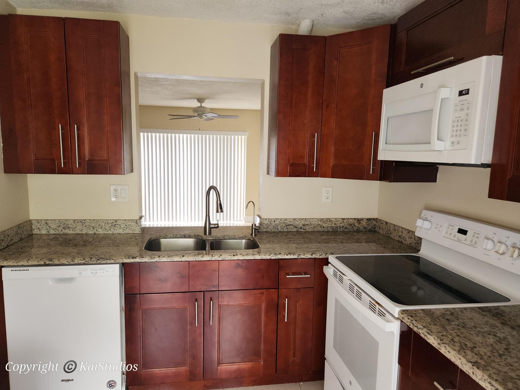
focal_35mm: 24
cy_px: 196
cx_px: 251
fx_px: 361
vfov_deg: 56.8
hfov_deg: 71.6
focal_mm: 5.4
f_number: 1.8
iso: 64
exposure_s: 1/60
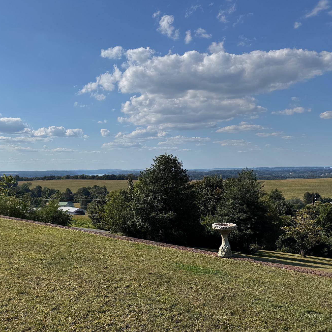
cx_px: 118
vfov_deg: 49.6
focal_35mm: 33
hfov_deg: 49.1
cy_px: 185
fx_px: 358
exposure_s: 1/9009
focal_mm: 6.76
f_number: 1.78
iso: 80
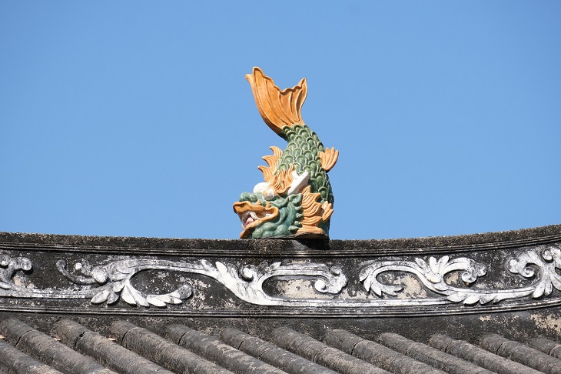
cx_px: 280
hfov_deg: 9.5
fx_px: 3364
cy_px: 187
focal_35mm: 216
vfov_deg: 6.4
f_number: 7.1
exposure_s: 1/640
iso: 400
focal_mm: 143.9
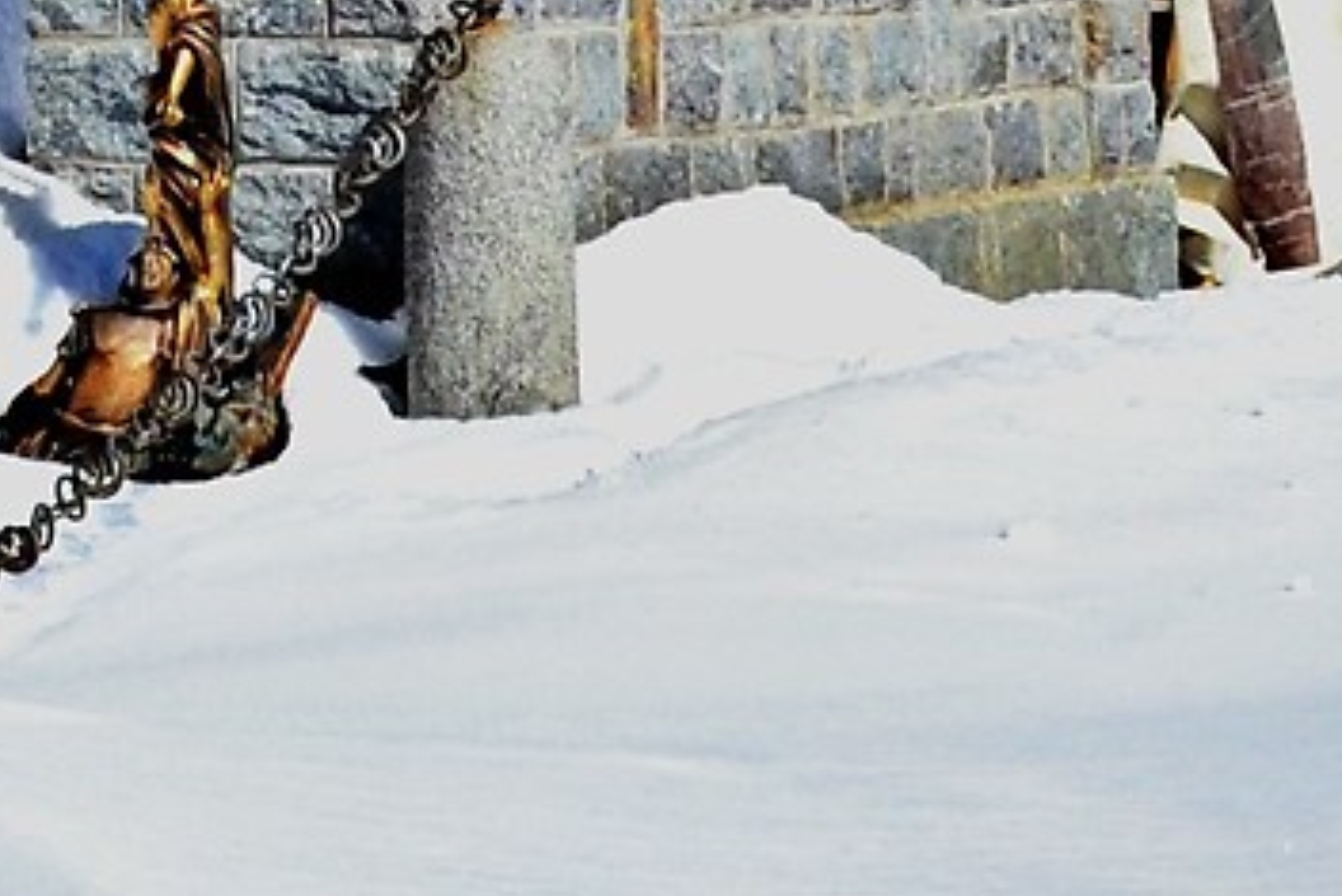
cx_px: -698
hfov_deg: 10.7
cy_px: -1117
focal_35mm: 184
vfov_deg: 7.1
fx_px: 6862
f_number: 11
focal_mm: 18
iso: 220
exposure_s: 1/500
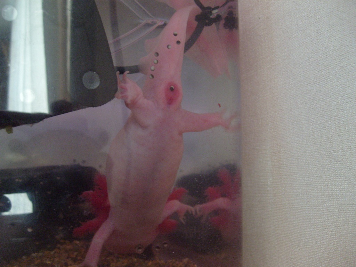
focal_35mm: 35
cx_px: 178
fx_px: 360
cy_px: 134
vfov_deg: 40.7
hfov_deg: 52.6
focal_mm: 5.8
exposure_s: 1/2
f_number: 2.8
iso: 200
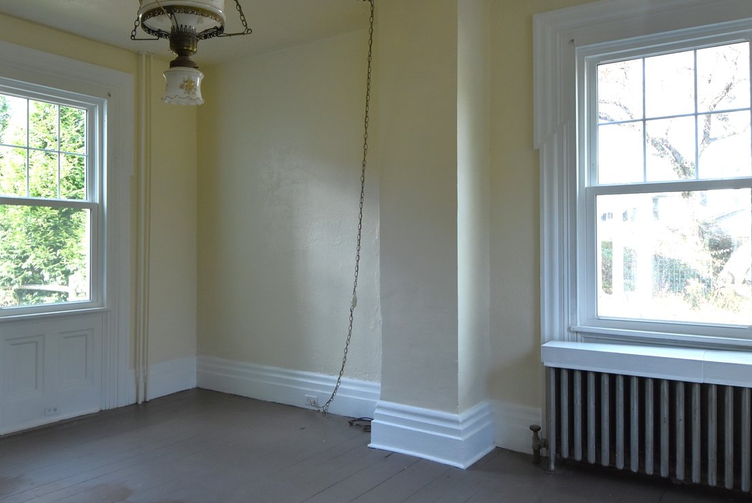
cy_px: 234
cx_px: 273
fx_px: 606
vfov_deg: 45.0
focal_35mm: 29
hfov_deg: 62.5
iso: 800
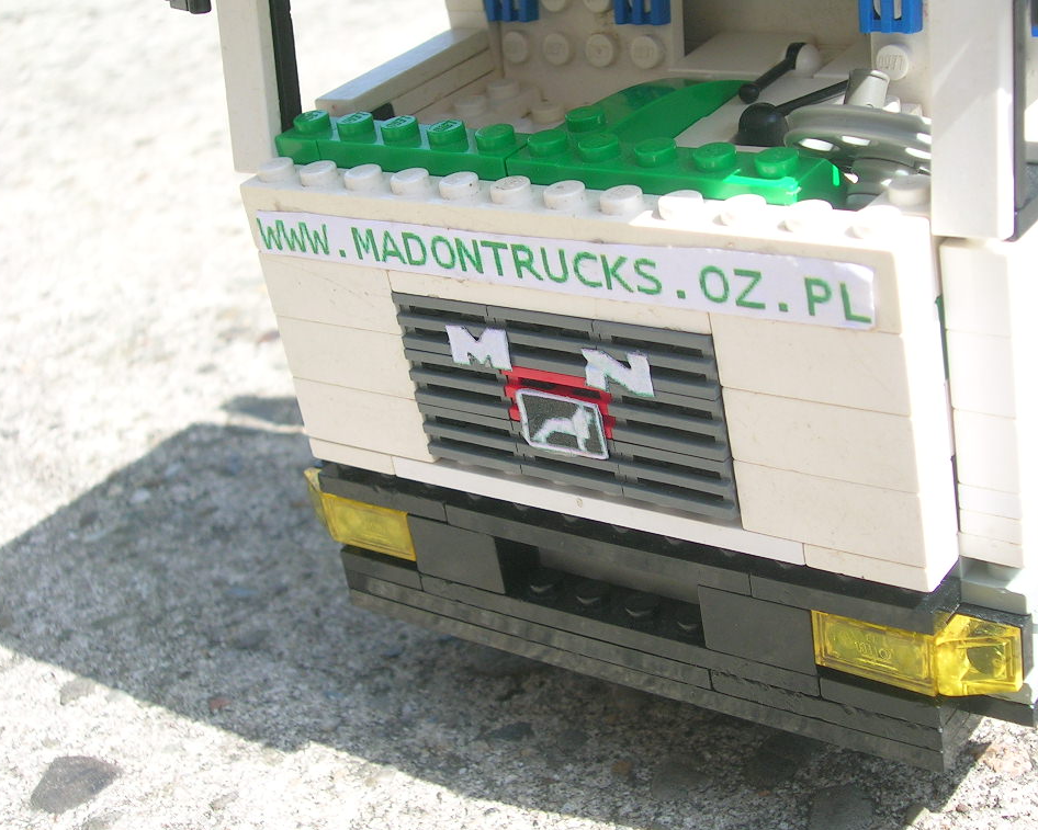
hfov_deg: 33.6
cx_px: 548
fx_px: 1721
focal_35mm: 56
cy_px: 412
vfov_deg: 27.1
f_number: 3.2
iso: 50
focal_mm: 8
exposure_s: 1/342
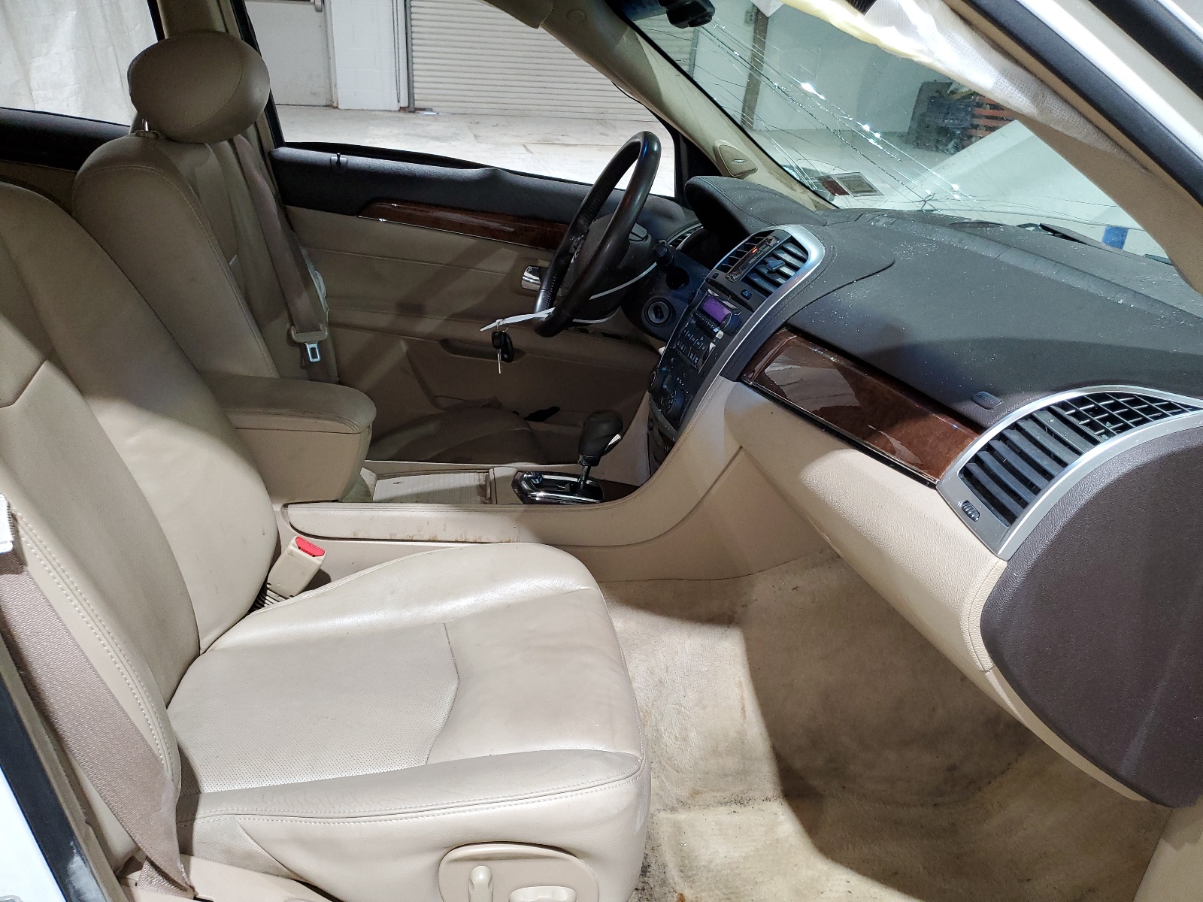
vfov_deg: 53.1
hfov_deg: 67.3
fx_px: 904
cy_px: 451
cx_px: 602
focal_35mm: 26
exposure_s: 1/60.2
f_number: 1.5
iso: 166
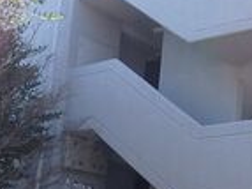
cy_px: 173
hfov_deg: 21.1
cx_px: 284
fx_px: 640
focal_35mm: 88
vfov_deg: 16.5
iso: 125
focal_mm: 3.7
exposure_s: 1/500
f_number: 3.5
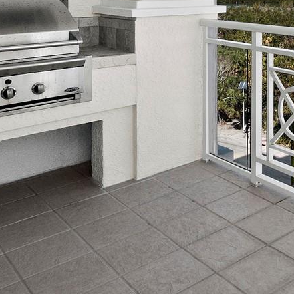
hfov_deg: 31.9
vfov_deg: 32.6
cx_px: 344
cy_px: -37
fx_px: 432
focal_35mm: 45
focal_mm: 7
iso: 400
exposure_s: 1/125
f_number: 11
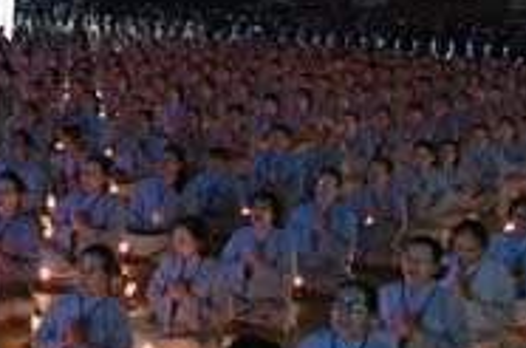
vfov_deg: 16.2
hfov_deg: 20.5
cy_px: 139
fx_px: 1224
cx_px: -274
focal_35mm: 84
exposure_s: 1/40
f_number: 4
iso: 4000
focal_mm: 24
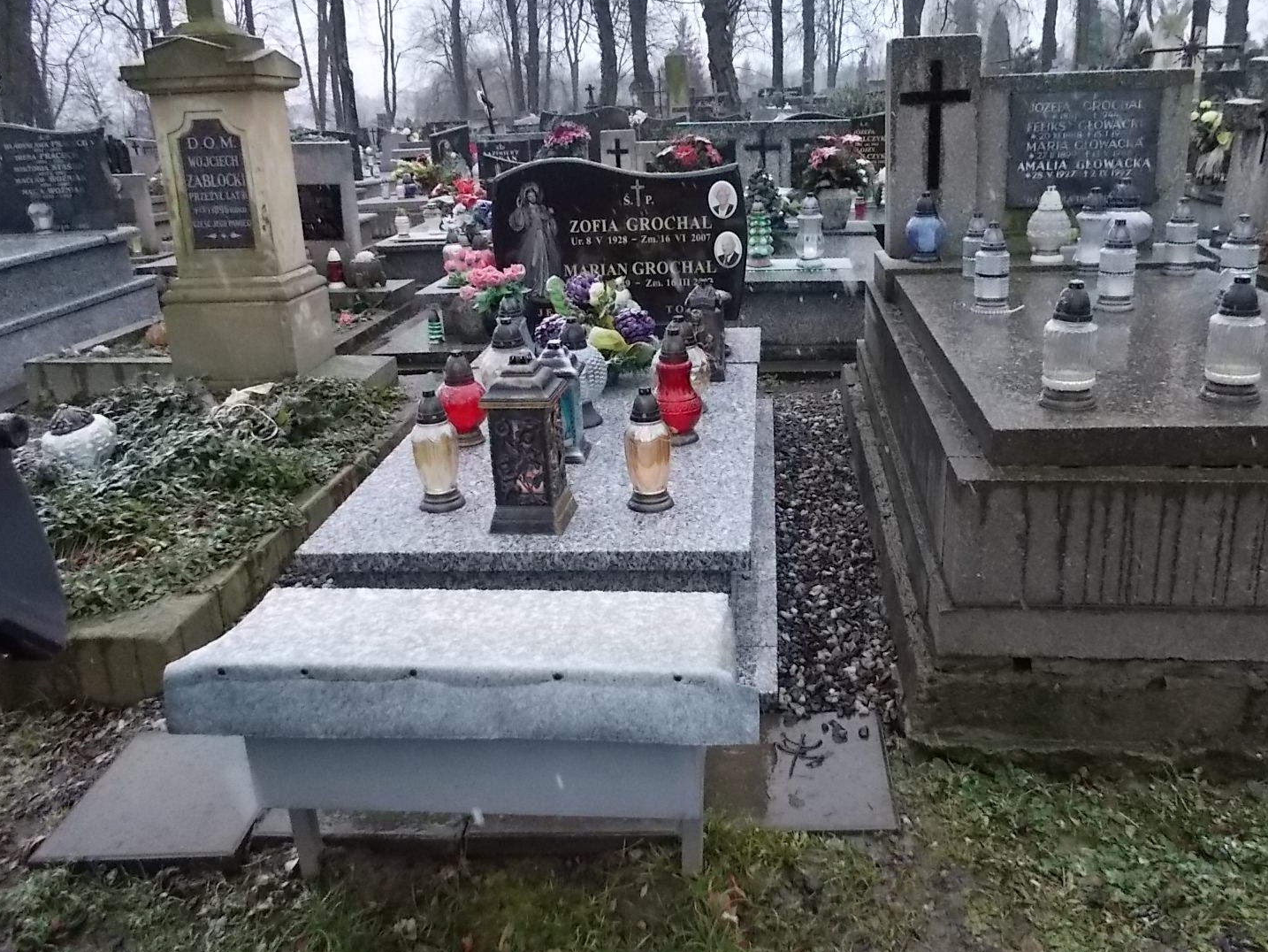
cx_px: 689
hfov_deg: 61.6
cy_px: 433
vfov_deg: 48.2
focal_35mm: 29
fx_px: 1062
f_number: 3.2
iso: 400
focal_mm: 4.6
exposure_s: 1/125
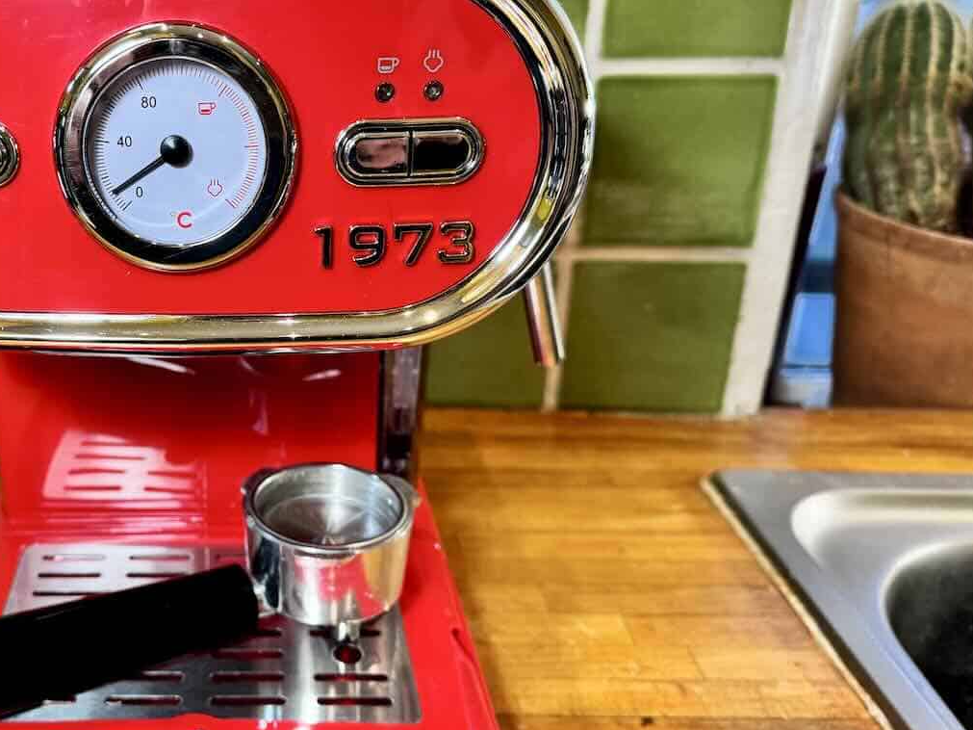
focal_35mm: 38
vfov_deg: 37.7
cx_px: 218
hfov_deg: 46.8
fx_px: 1068
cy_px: 361
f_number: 1.78
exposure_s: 1/119
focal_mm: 6.76
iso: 200
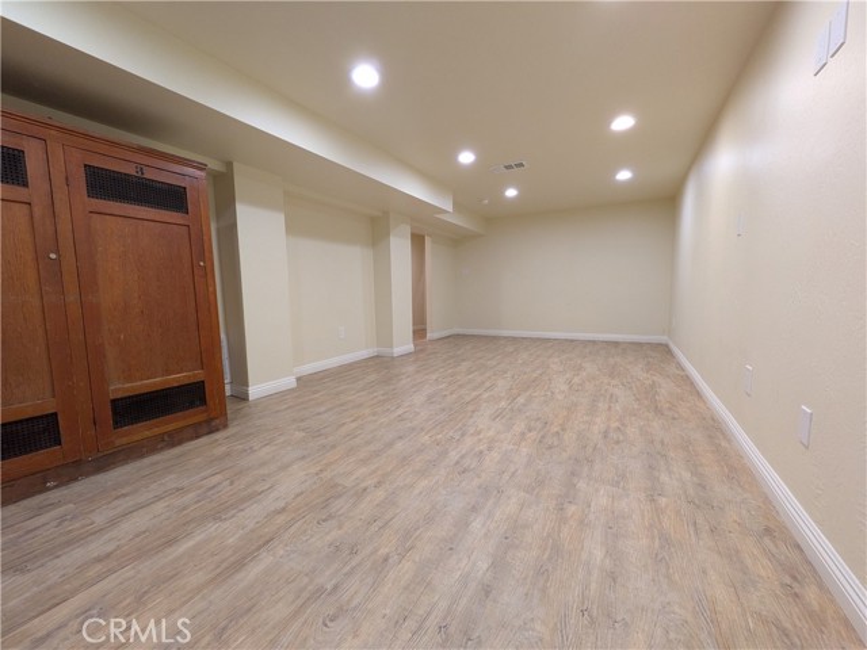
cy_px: 325
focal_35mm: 14
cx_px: 434
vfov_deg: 85.7
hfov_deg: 102.1
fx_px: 351
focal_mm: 1.83
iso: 67
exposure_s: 1/24
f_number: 2.2
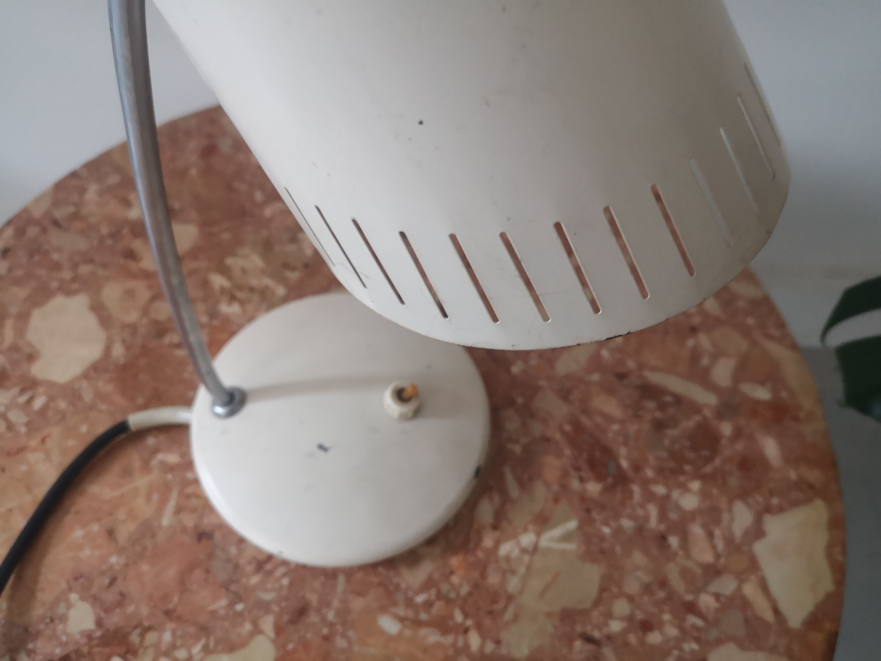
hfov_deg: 65.3
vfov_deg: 51.4
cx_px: 440
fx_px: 687
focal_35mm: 27
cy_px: 330
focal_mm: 3.95
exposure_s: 1/25
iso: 320
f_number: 1.8
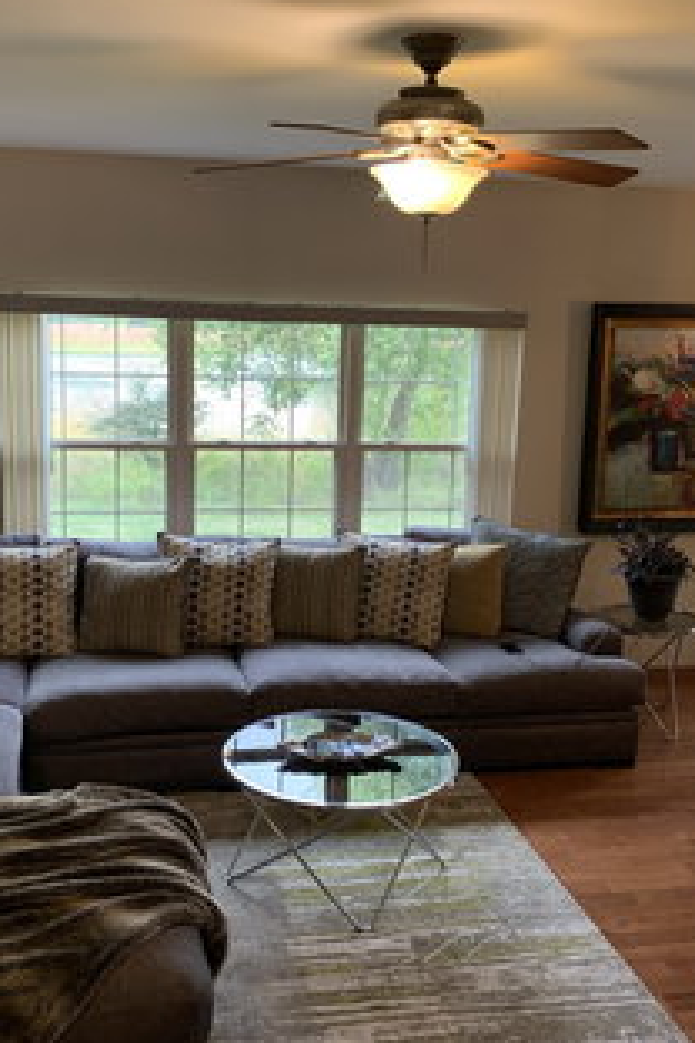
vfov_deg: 51.9
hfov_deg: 35.9
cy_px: 515
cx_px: 336
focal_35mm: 37
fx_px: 1071
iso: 125
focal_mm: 4.25
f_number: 1.8
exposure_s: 1/60
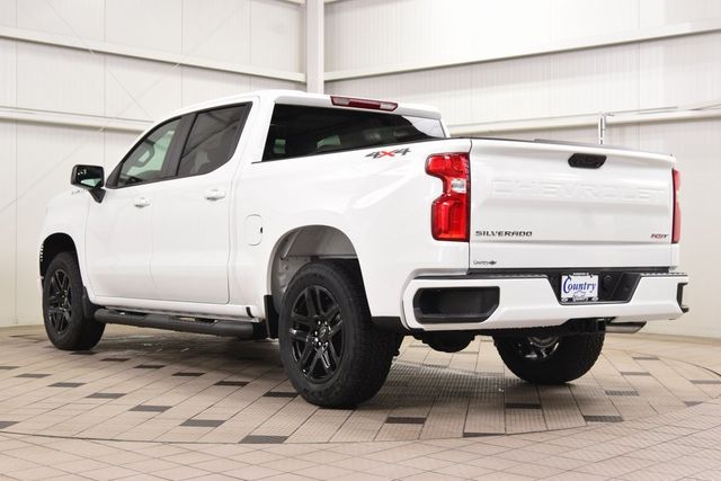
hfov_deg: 36.9
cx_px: 360
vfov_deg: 25.1
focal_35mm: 54
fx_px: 1082
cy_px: 240
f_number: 8
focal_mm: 36
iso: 1600
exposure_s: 1/60
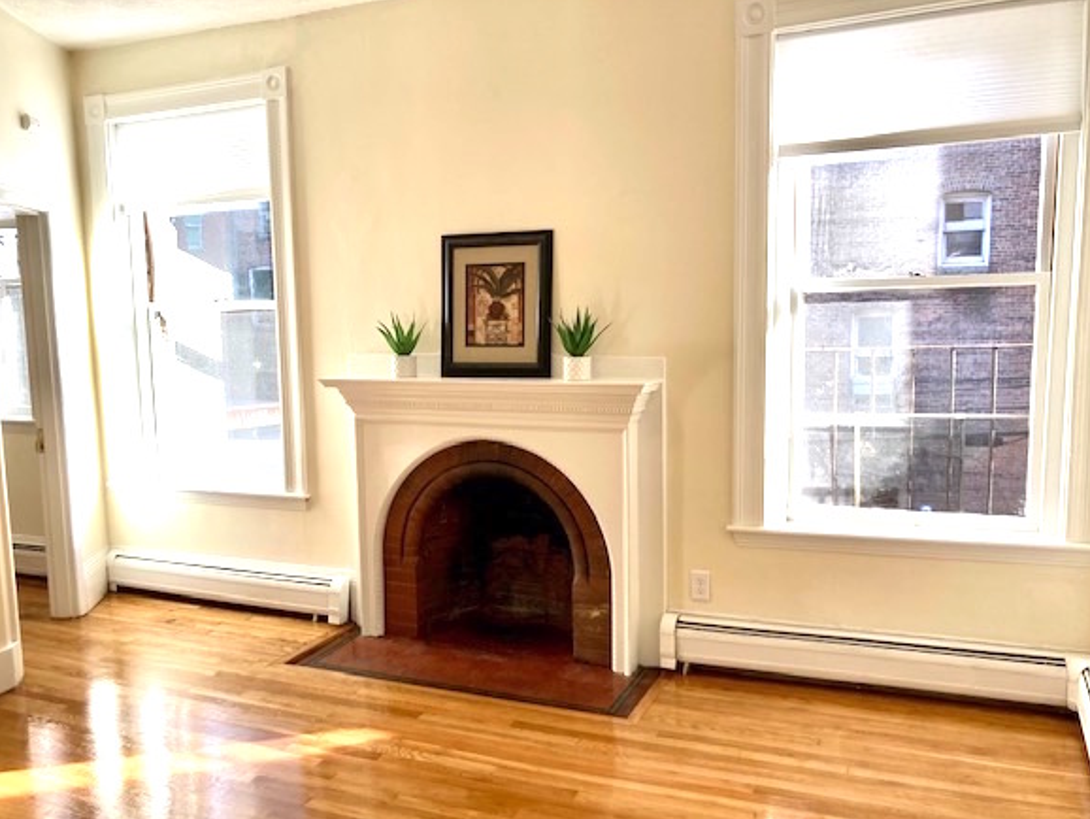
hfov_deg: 58.2
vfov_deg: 45.4
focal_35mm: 31
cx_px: 492
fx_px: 977
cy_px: 443
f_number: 1.8
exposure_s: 1/132
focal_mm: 3.99
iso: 20
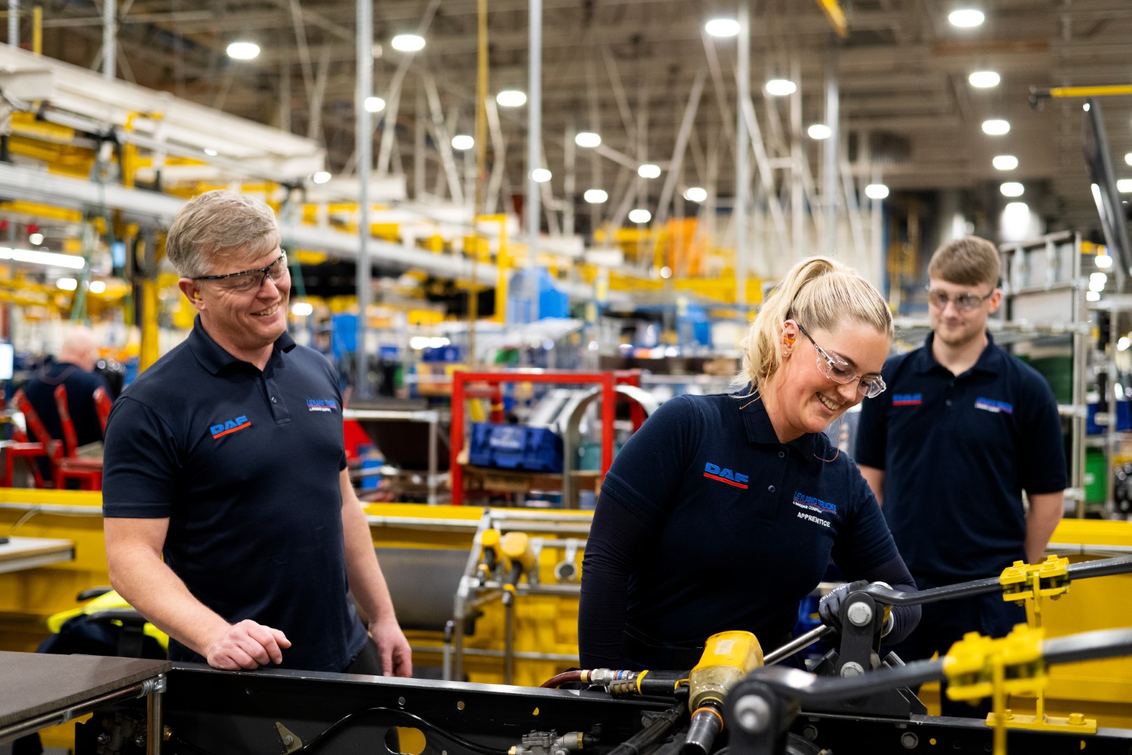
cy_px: 378
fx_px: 1572
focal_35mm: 50
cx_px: 566
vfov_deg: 27.0
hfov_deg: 39.6
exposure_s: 1/200
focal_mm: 50
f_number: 2.8
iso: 1600
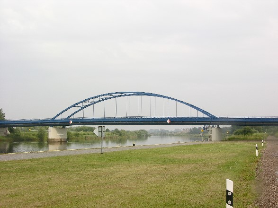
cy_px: 104
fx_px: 337
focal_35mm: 42
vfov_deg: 34.3
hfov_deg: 44.8
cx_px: 139
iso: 50
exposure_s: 1/100
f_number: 7.3
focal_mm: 10.7
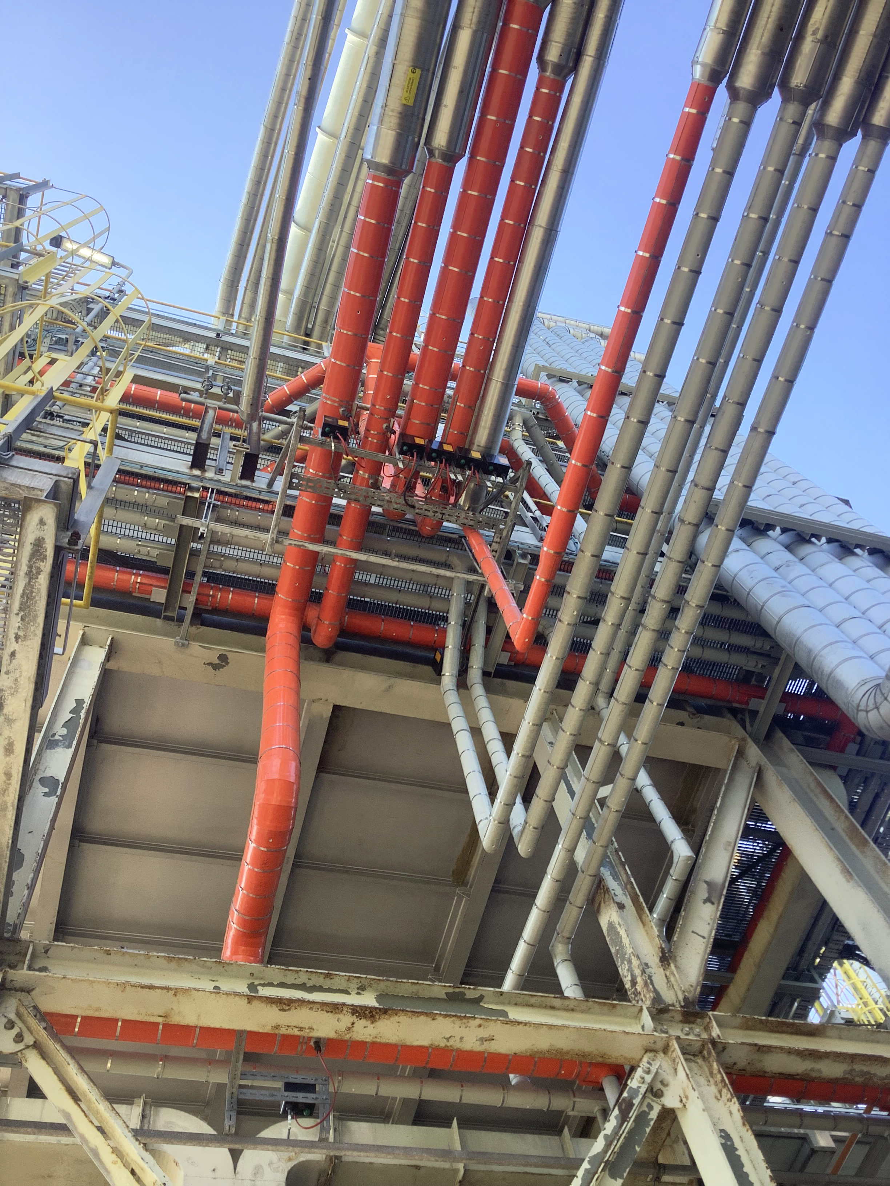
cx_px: 445
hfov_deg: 45.4
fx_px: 1063
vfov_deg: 58.4
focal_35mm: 31
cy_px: 593
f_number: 2.4
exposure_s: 1/120
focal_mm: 3.3
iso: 25
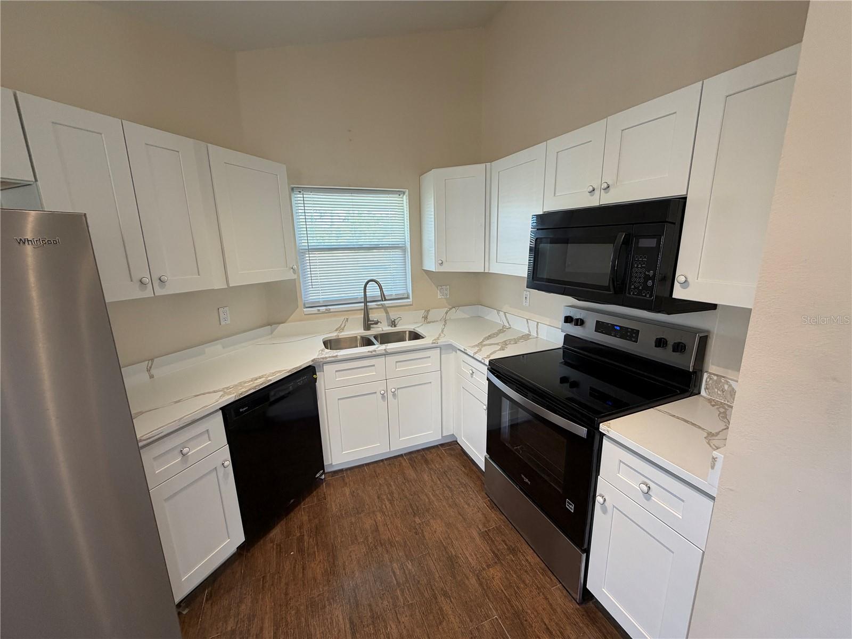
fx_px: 345
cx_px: 426
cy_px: 320
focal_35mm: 14
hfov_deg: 102.1
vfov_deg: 85.7
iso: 160
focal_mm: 2.22
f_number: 2.2
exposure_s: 1/60
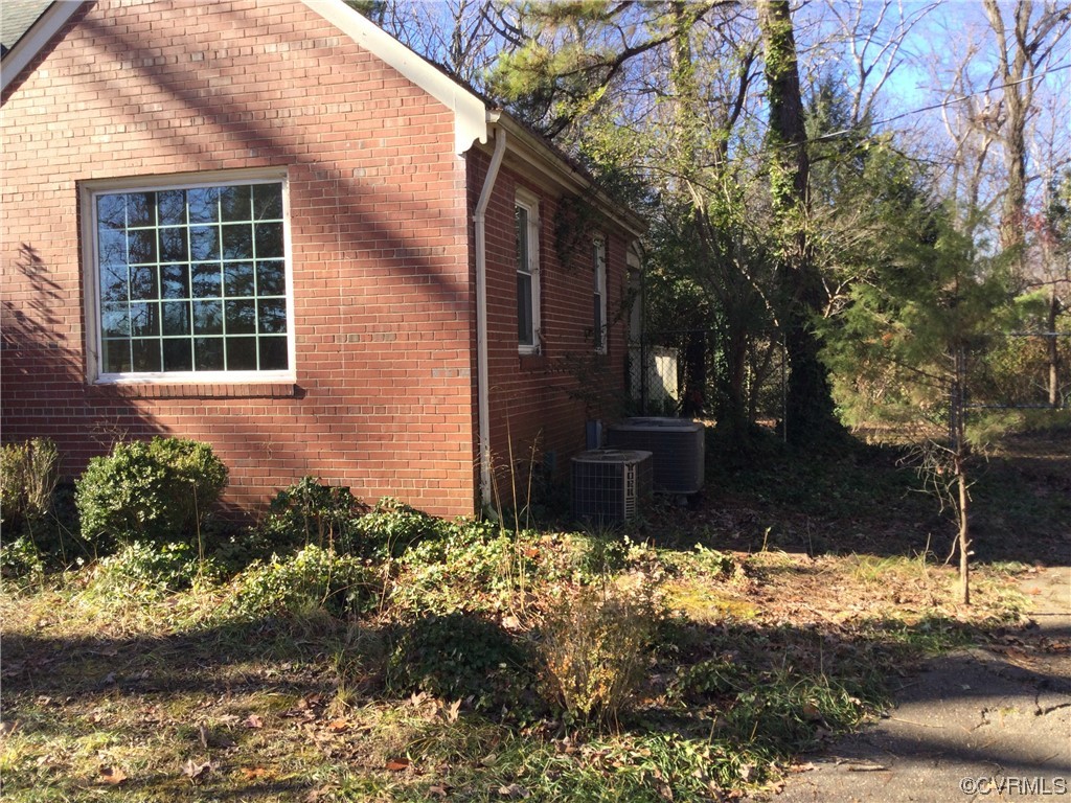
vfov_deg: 45.4
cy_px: 402
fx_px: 959
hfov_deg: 58.4
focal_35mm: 31
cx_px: 536
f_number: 2.4
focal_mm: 3.3
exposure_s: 1/274
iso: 25
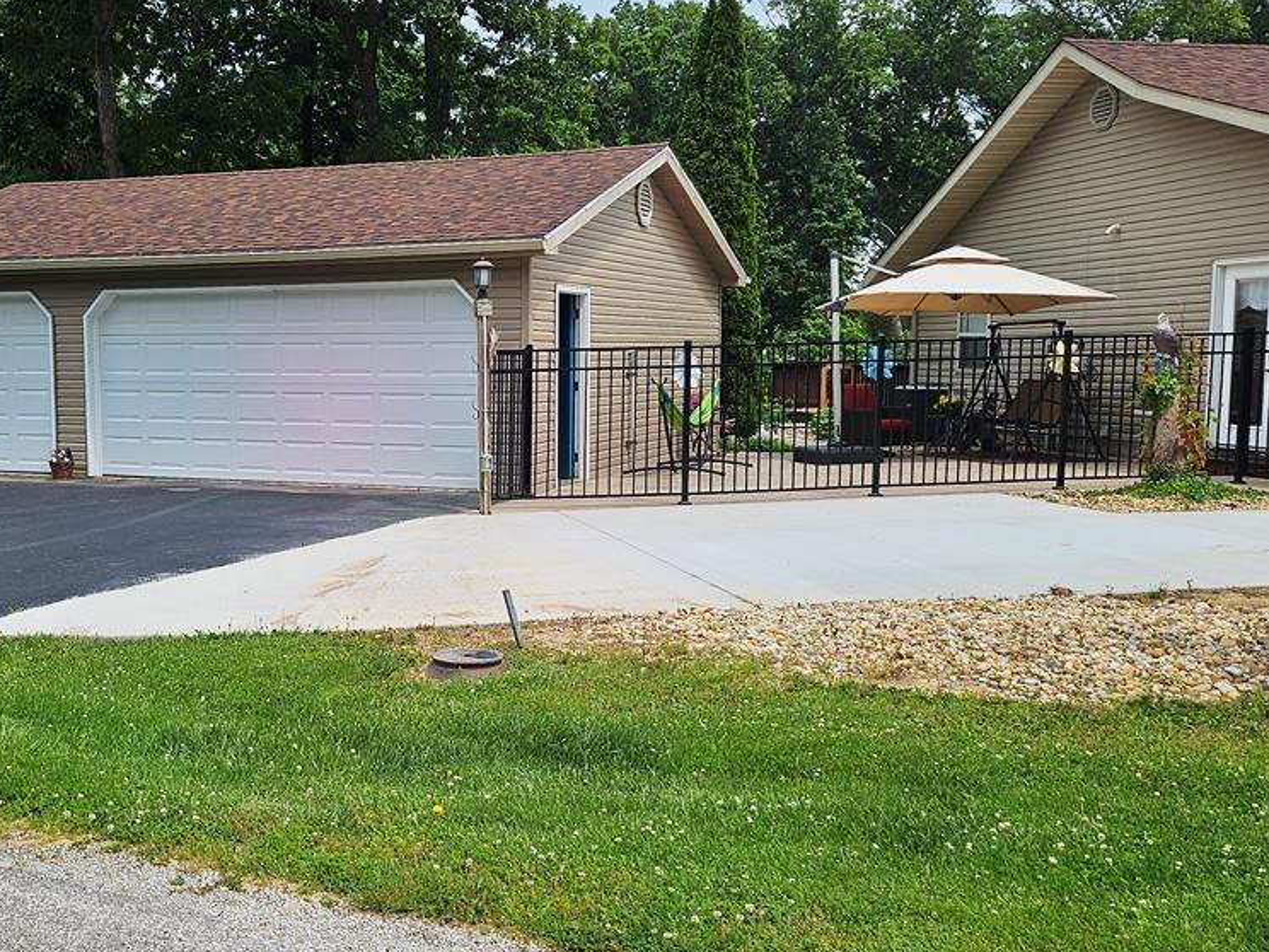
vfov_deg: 36.0
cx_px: 442
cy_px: 490
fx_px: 1466
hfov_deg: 46.2
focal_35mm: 40
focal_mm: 5
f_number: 1.8
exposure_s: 1/3589
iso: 50
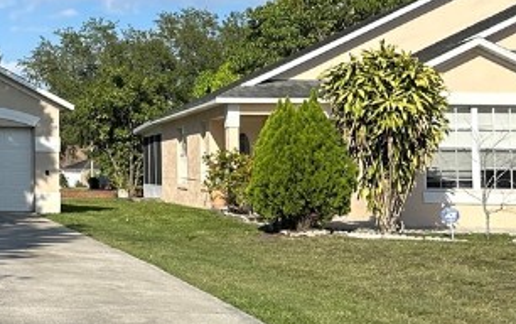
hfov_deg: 21.7
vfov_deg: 15.3
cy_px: 49
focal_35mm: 85
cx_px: -175
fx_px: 1197
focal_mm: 6.86
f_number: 1.78
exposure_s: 1/4184
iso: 80
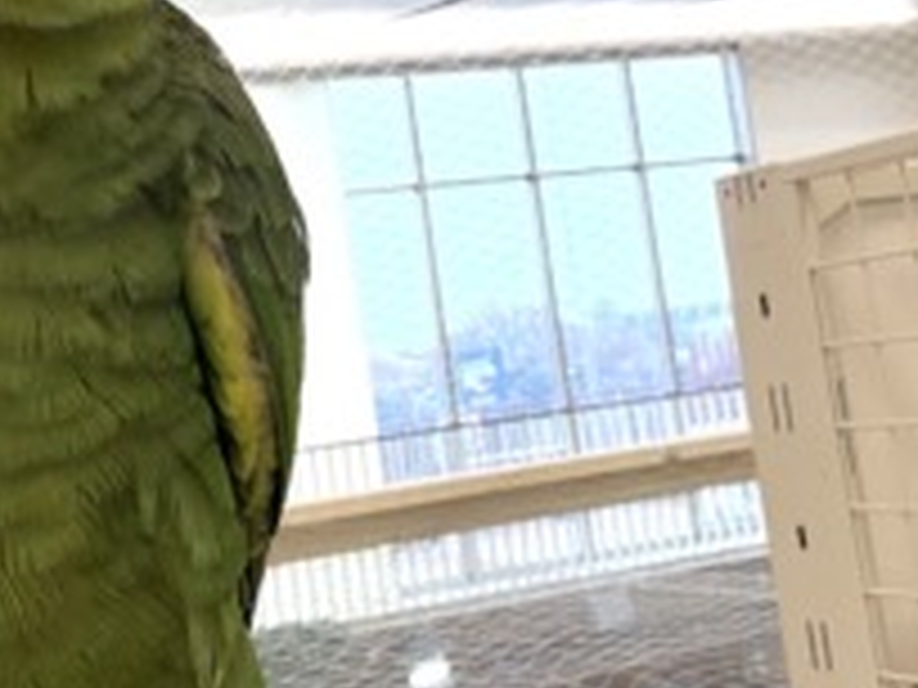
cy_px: 166
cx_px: 423
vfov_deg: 20.3
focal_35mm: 72
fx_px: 1909
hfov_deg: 27.0
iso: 64
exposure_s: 1/121
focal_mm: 2.69
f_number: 1.9
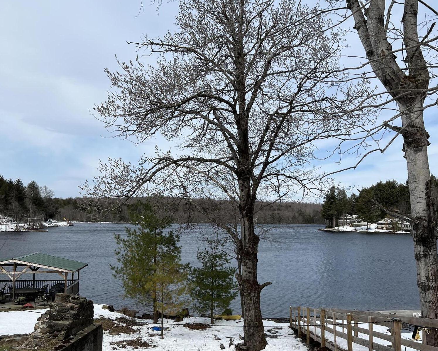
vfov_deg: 43.2
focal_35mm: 34
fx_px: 441
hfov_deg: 52.9
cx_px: 220
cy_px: 207
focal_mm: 5.7
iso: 50
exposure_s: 1/6993
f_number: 1.5
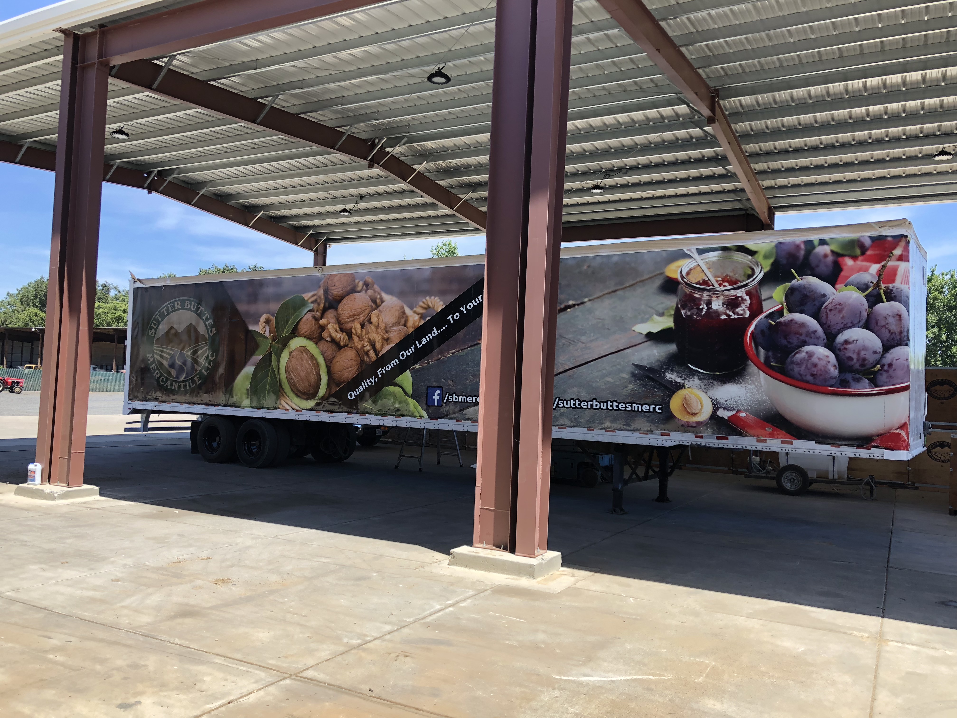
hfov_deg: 63.4
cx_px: 478
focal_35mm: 28
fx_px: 774
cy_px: 359
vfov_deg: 49.7
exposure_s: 1/657
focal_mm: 3.99
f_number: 1.8
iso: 20
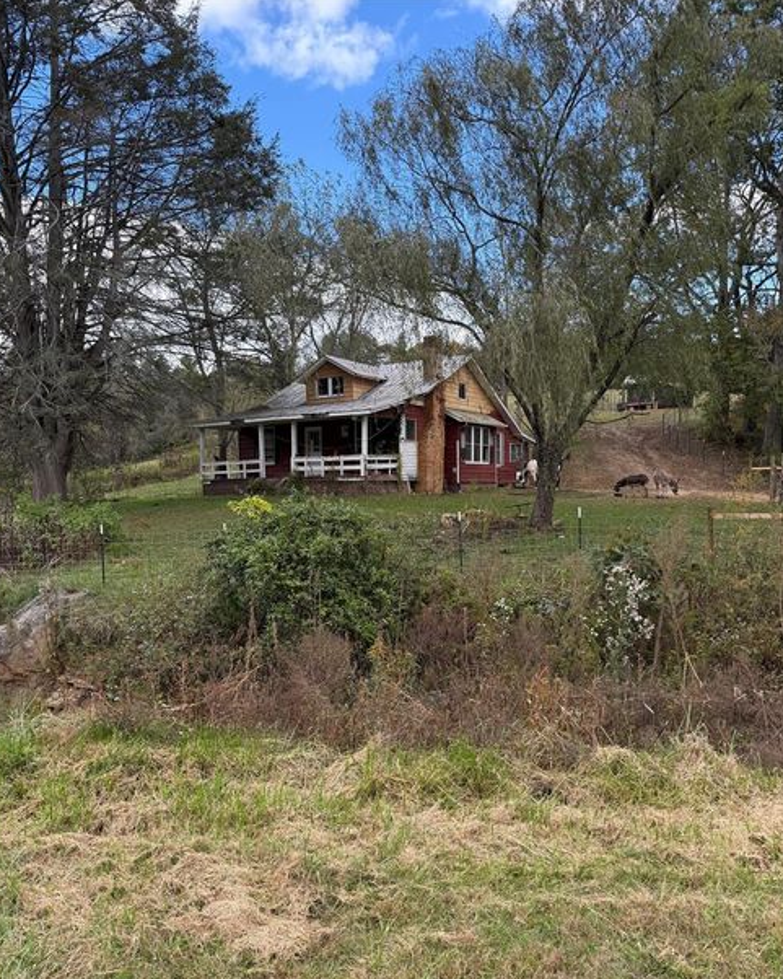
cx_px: 387
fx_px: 753
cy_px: 540
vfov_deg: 65.9
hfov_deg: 54.9
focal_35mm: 26
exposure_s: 1/589
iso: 100
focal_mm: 6.76
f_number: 1.78
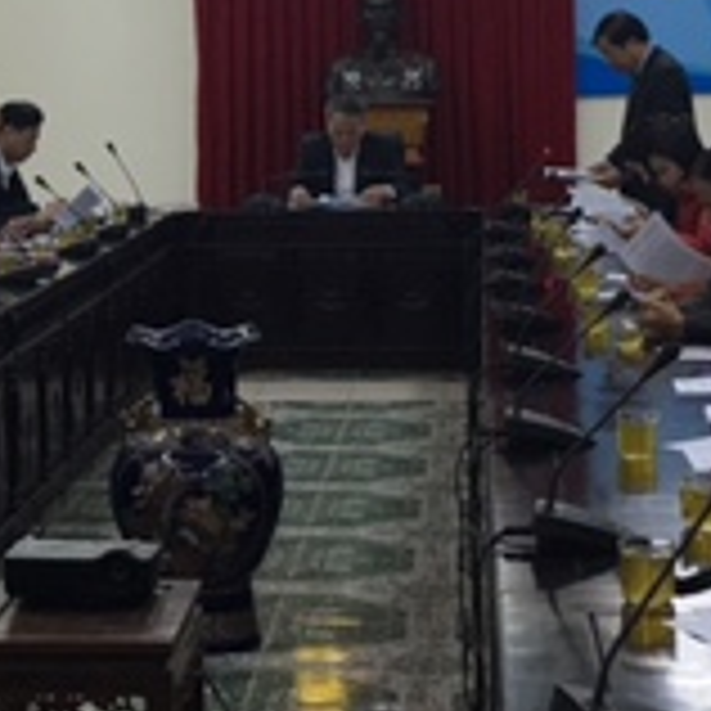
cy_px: 238
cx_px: 81
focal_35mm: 104
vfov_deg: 16.7
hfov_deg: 16.5
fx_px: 2417
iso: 32
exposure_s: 1/17
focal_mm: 4.15
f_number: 2.2
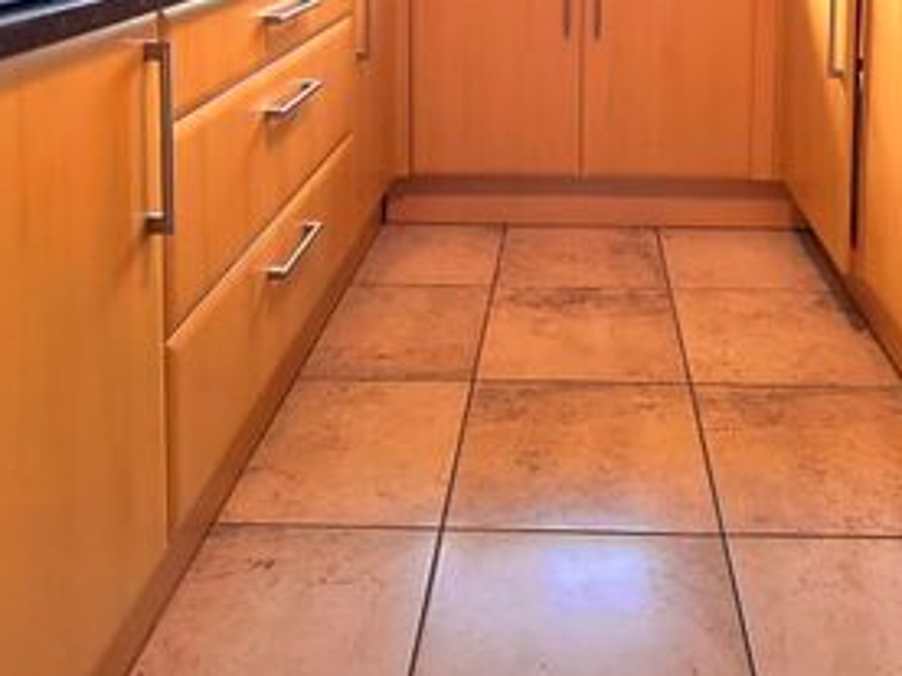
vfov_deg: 36.7
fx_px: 860
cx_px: 556
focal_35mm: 33
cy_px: -57
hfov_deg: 54.8
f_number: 2.2
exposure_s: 1/50
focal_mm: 2.22
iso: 80
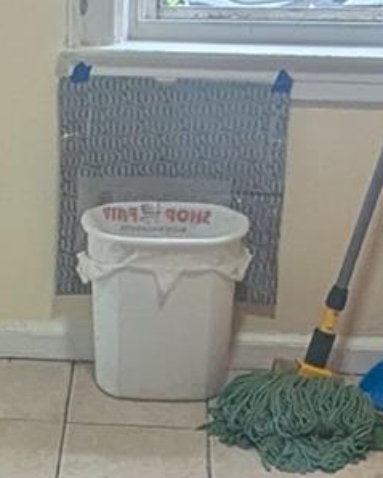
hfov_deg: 14.1
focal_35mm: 107
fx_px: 1514
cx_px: -21
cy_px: 178
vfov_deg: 17.9
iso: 152
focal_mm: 2.35
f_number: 2.2
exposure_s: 1/120
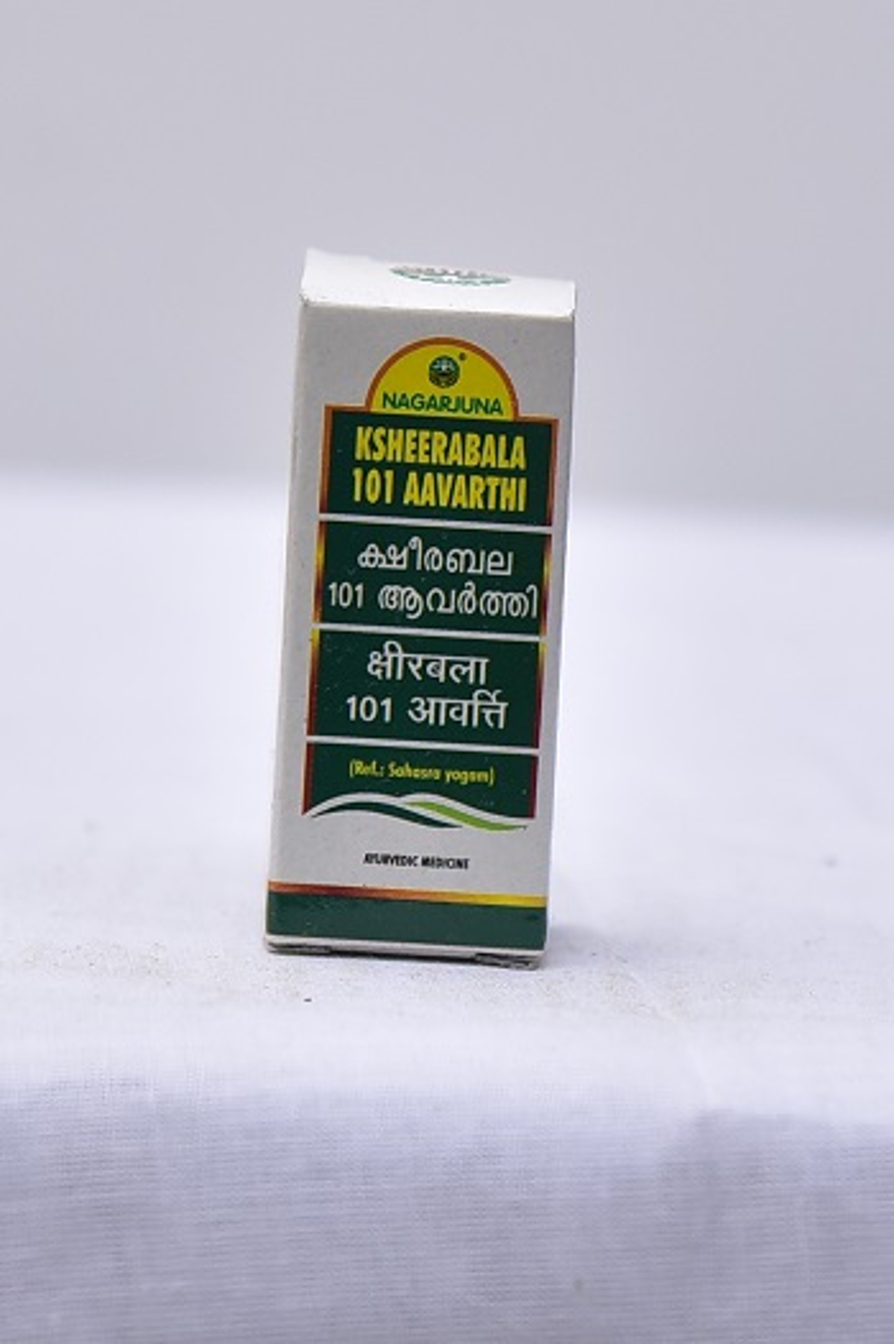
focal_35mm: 78
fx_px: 2909
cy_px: 672
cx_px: 447
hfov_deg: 17.5
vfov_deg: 26.0
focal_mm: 78
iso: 1250
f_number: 4
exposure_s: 1/160
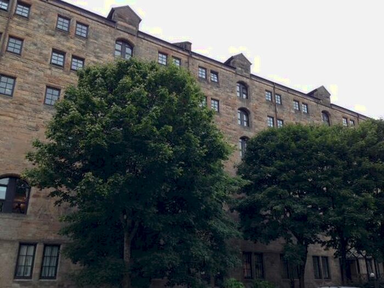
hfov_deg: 55.4
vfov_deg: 42.9
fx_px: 366
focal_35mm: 33
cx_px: 192
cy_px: 144
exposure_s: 1/178
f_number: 2.4
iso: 50
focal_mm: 4.12
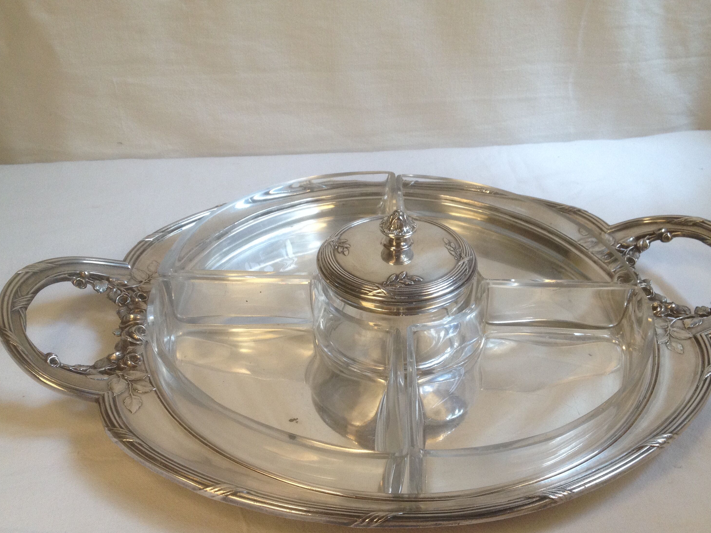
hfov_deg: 47.8
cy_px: 295
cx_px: 382
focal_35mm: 39
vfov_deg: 36.8
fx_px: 801
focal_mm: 4.28
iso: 100
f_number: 2.4
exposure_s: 1/120
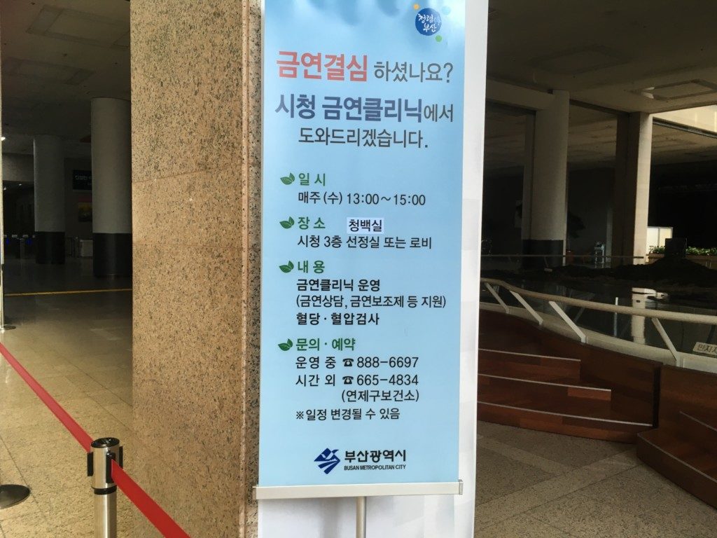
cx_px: 358
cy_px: 269
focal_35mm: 29
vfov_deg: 48.2
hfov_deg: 61.7
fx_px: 601
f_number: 2.2
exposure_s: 1/40
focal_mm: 4.15
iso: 25
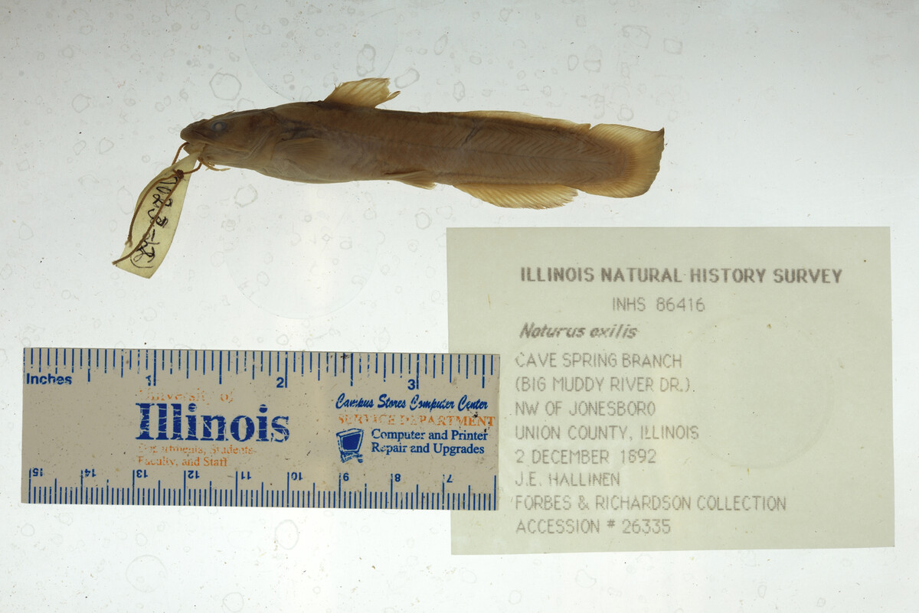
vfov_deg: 22.6
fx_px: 1532
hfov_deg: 33.4
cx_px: 460
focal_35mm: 60
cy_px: 306
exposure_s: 1/200
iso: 100
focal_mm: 60
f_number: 10
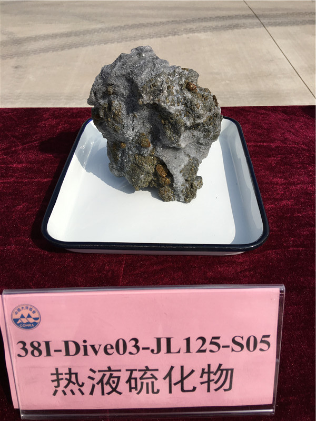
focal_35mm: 29
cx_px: 158
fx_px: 353
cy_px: 210
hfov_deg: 48.2
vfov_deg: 61.7
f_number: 2.2
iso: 25
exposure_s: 1/3846
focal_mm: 4.15
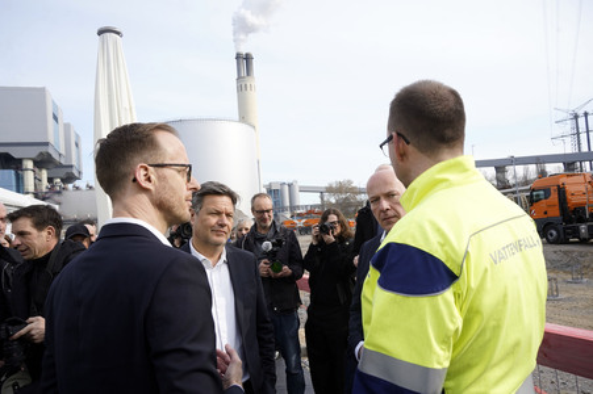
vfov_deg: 46.3
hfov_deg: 65.5
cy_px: 197
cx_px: 296
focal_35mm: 28
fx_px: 461
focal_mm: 28
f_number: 8
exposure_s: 1/320
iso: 320
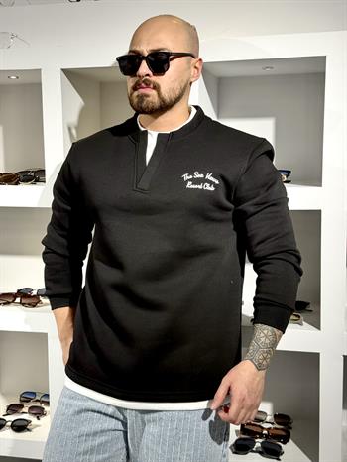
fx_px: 641
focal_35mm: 48
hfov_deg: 30.3
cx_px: 174
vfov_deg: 39.6
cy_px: 231
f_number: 1.78
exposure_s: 1/121
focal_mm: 6.76
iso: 50
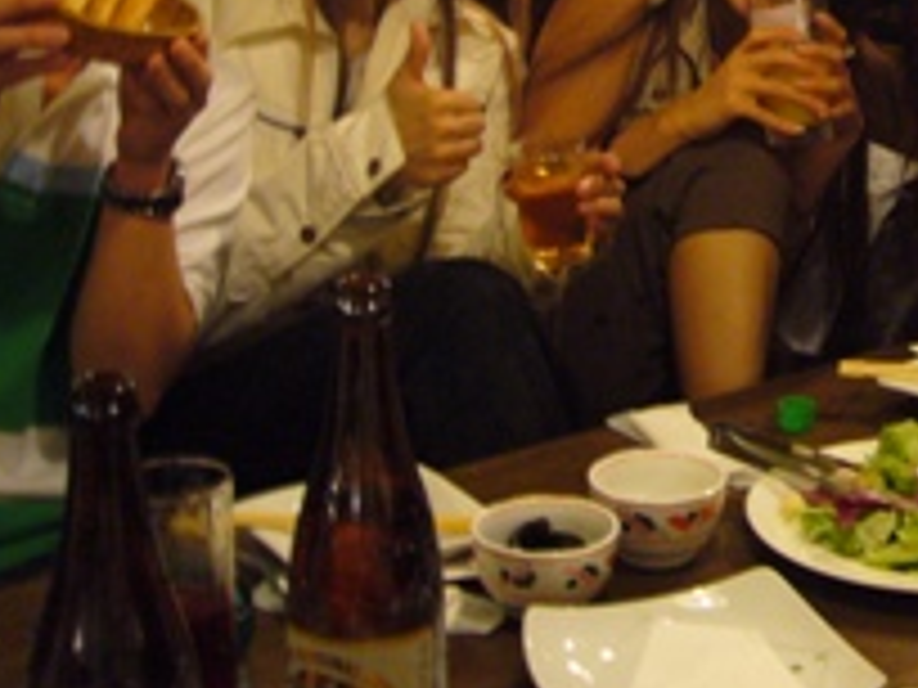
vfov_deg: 18.7
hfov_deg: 24.9
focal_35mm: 76
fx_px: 2015
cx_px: 835
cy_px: -52
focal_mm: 5.8
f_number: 2.8
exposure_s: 1/8
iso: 200
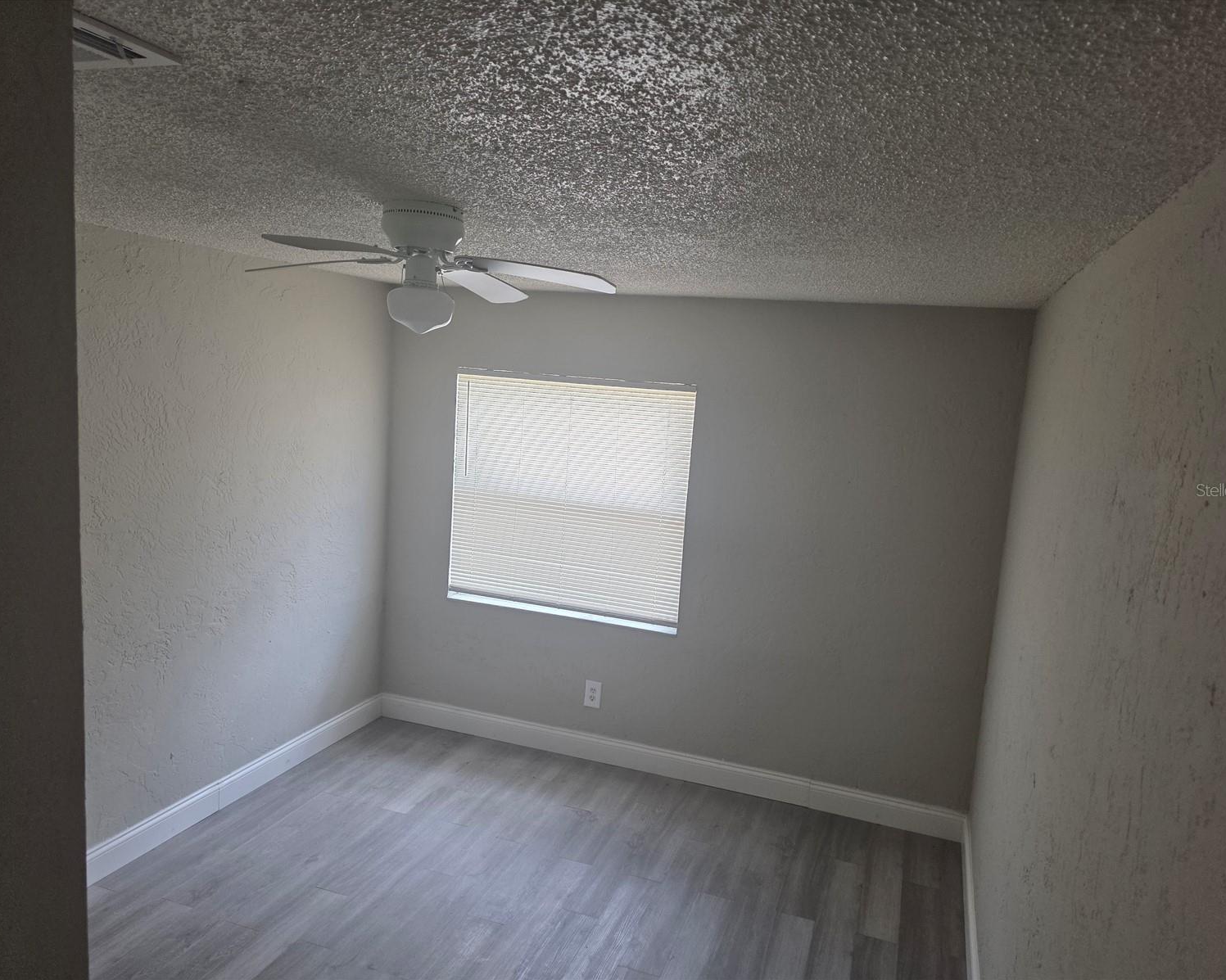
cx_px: 618
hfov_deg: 70.3
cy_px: 490
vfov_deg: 58.8
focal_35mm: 24
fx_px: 871
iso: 125
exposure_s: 1/180
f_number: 1.7
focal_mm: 6.3
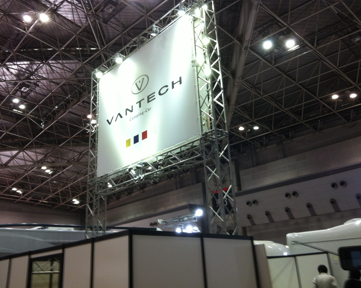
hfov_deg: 49.1
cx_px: 179
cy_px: 143
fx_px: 395
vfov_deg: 40.1
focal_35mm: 37
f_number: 2.8
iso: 100
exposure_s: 1/15
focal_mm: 3.85
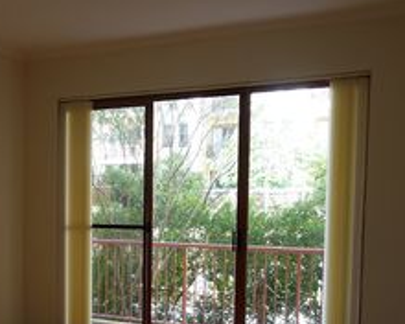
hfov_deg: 34.9
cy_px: 248
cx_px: -7
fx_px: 575
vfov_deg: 30.8
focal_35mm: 48
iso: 125
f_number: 2.8
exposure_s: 1/80
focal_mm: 8.8
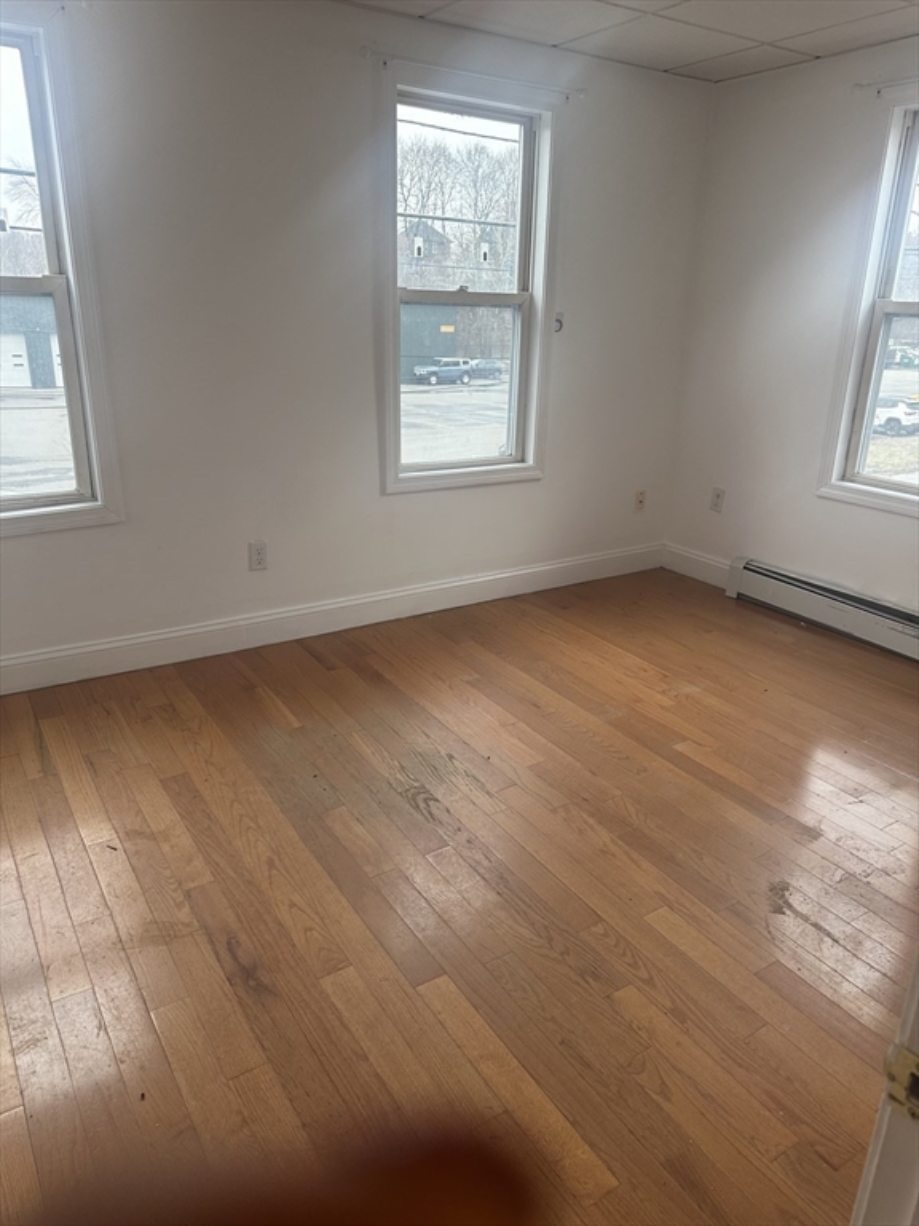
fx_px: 850
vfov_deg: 71.6
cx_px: 460
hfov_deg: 56.8
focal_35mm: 24
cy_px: 613
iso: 80
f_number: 1.78
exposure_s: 1/120
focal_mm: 6.86
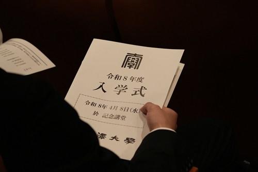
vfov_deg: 13.0
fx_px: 752
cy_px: 86
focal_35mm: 105
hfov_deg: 19.5
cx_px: 129
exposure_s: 1/160
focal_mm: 70
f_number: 4.5
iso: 2500
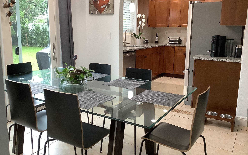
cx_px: 124
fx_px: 223
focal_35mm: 33
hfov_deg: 58.1
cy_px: 71
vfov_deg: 38.3
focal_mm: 3.3
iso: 160
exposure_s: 1/60
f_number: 2.4
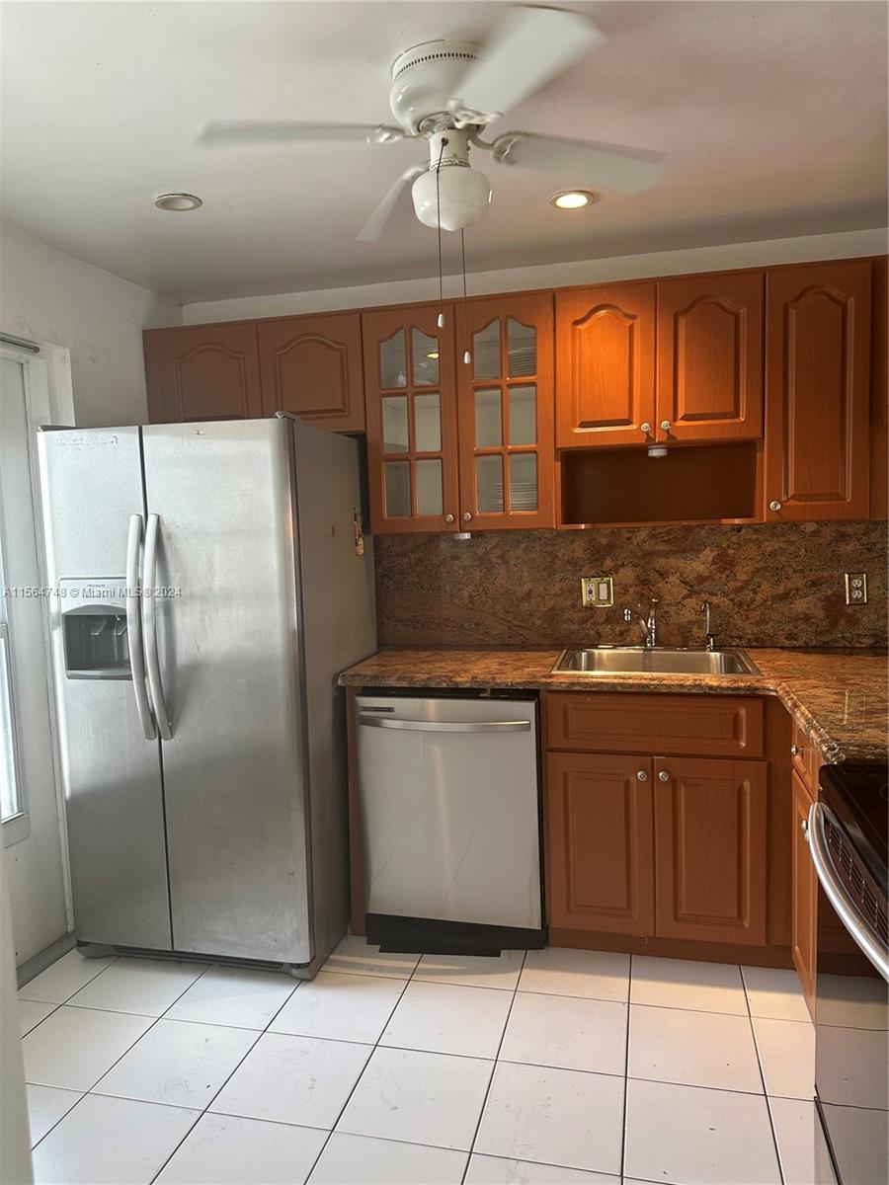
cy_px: 592
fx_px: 822
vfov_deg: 71.6
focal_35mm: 24
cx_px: 444
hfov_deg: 56.8
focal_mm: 6.86
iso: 125
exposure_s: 1/60
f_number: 1.78
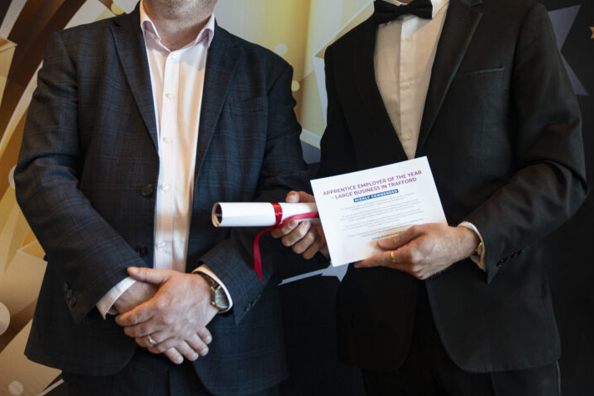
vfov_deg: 27.2
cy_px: 112
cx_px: 317
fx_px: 808
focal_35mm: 49
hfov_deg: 40.3
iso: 2000
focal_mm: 34
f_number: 2.8
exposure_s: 1/60
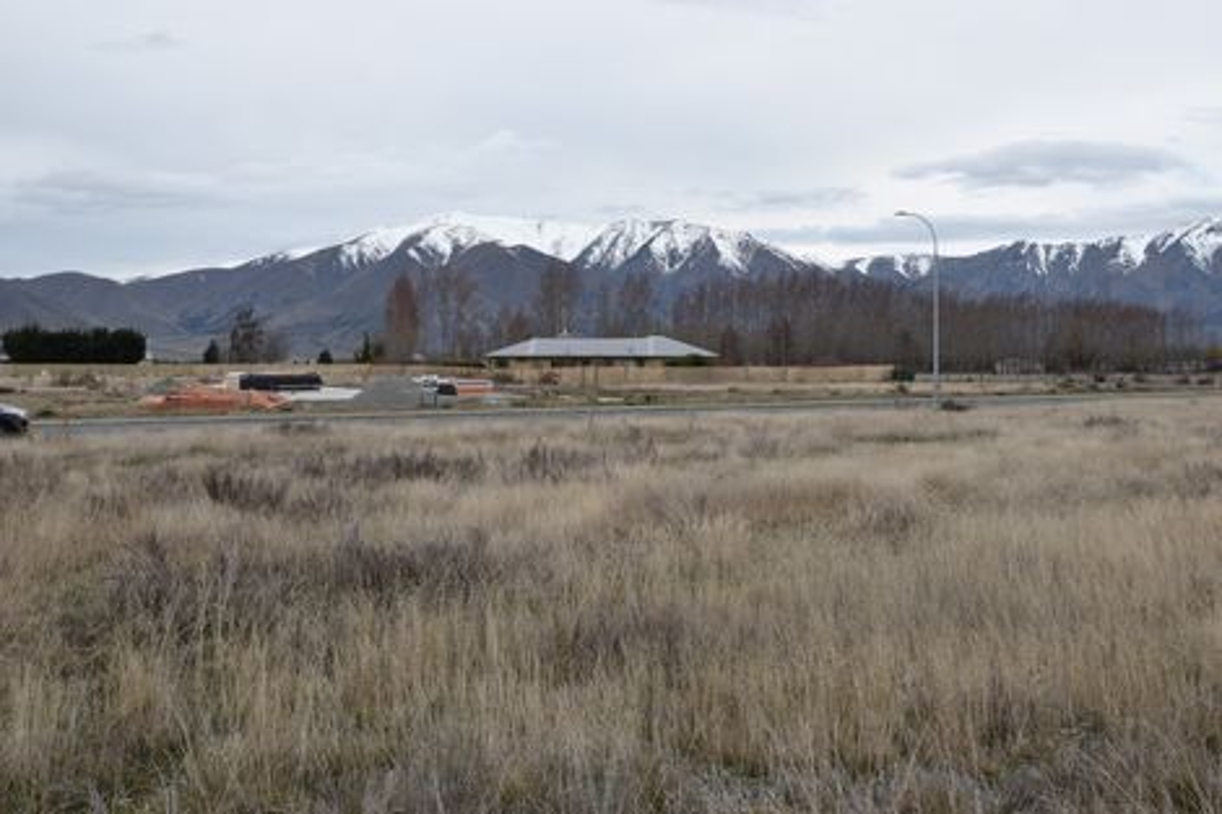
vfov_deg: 36.8
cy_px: 407
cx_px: 611
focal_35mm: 36
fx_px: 1222
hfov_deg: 53.1
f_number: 9
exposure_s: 1/200
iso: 100
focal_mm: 24
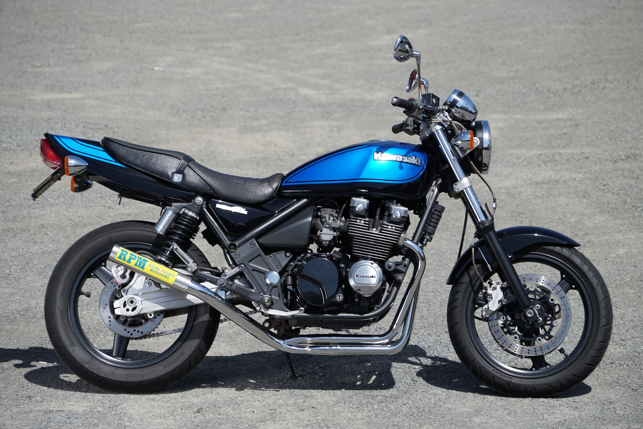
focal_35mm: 196
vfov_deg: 7.0
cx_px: 322
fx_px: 3509
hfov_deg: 10.5
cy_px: 214
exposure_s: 1/500
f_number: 5.6
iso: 100
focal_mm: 131
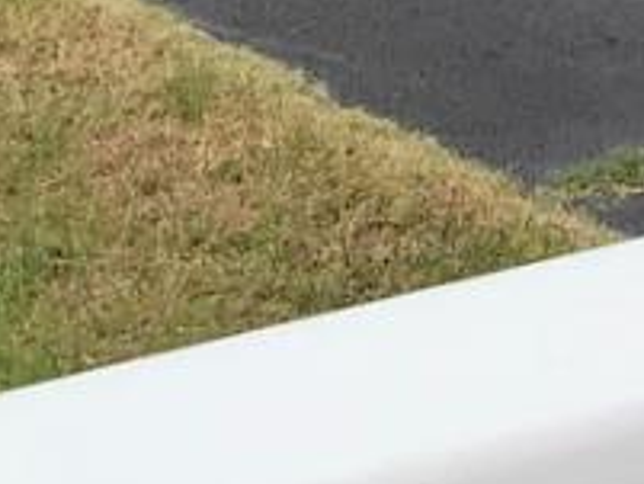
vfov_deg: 5.8
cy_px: -1181
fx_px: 4300
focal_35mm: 231
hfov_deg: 8.5
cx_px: 131
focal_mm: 3.3
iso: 25
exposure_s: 1/179
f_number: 2.4
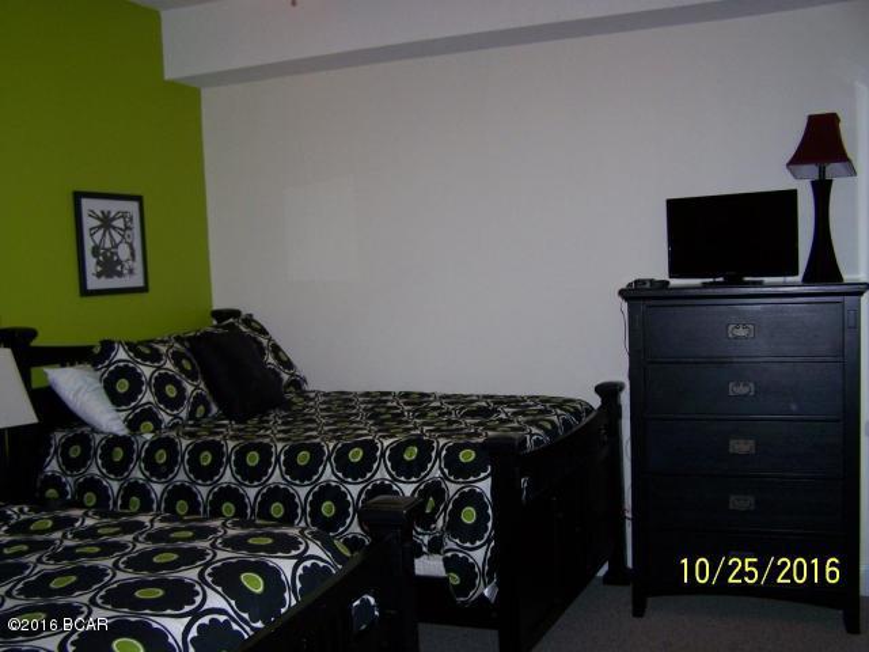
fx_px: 954
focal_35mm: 38
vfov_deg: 37.7
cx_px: 434
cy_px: 326
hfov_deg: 49.0
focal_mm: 6.3
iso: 80
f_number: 2.8
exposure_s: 1/60
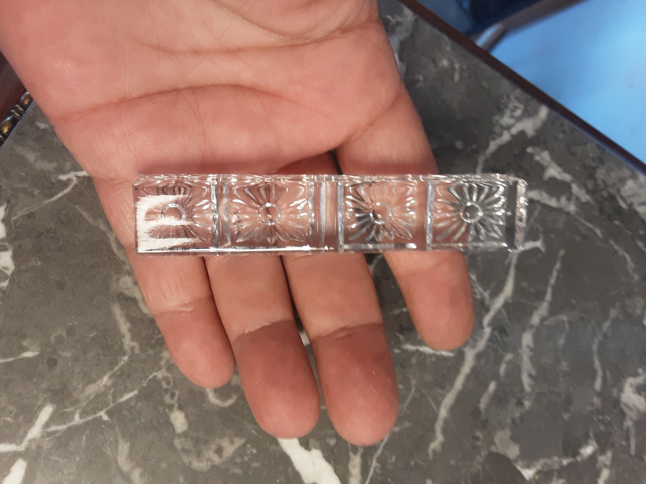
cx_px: 323
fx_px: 523
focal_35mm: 28
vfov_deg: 49.7
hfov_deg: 63.4
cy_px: 242
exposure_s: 1/33
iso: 125
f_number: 1.9
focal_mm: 2.9
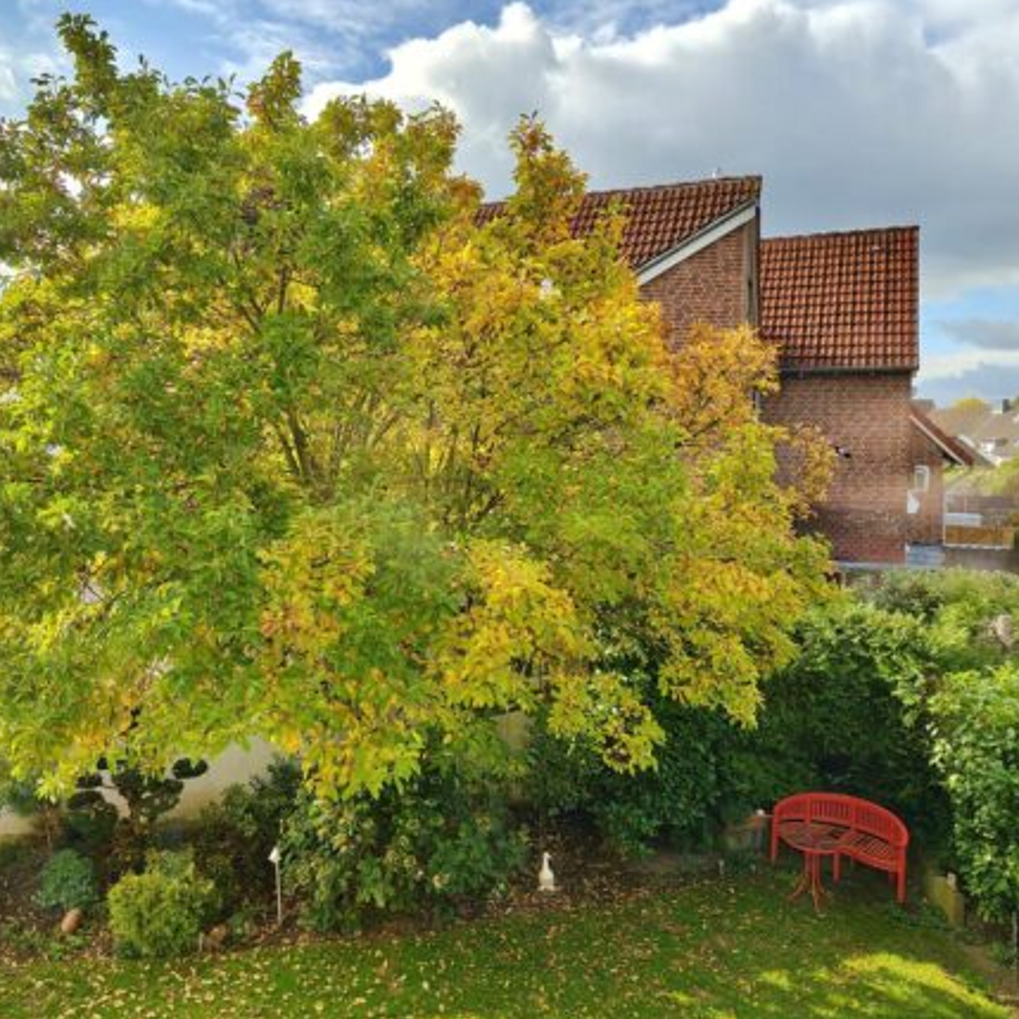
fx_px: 966
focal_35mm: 29
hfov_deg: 55.2
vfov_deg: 55.6
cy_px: 504
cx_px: 407
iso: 50
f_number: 1.8
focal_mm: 5.59
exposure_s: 1/1893
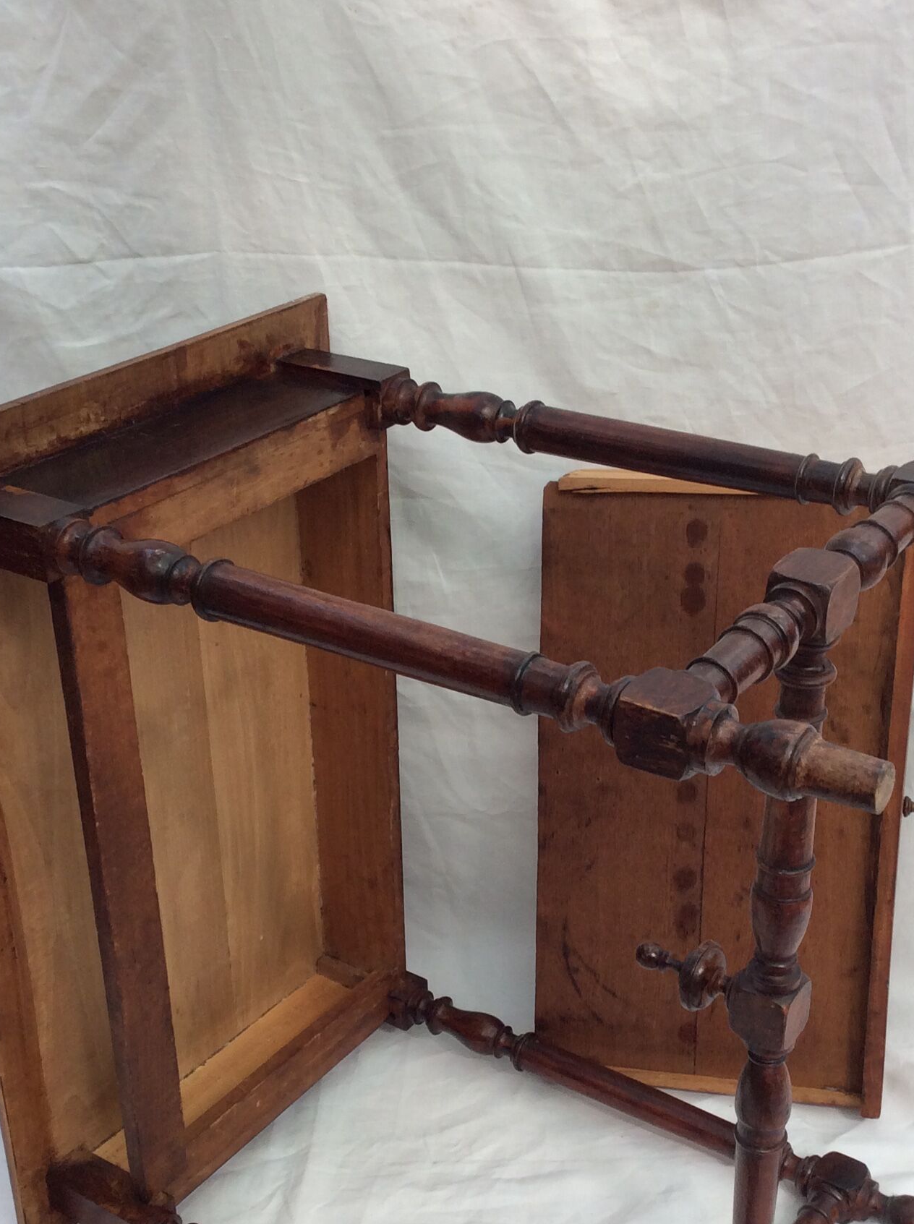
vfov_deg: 38.8
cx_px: 497
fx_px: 1730
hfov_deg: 29.6
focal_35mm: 49
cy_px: 750
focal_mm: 3.3
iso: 32
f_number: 2.4
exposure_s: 1/100
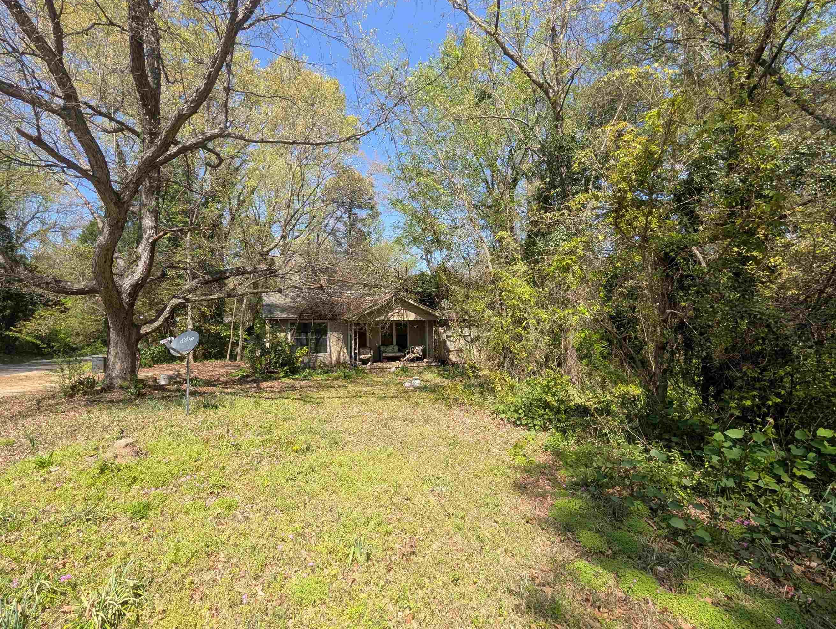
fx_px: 339
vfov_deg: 85.8
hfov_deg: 101.7
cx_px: 381
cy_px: 308
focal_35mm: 14
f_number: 1.7
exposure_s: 1/1195
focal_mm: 2.02
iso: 49
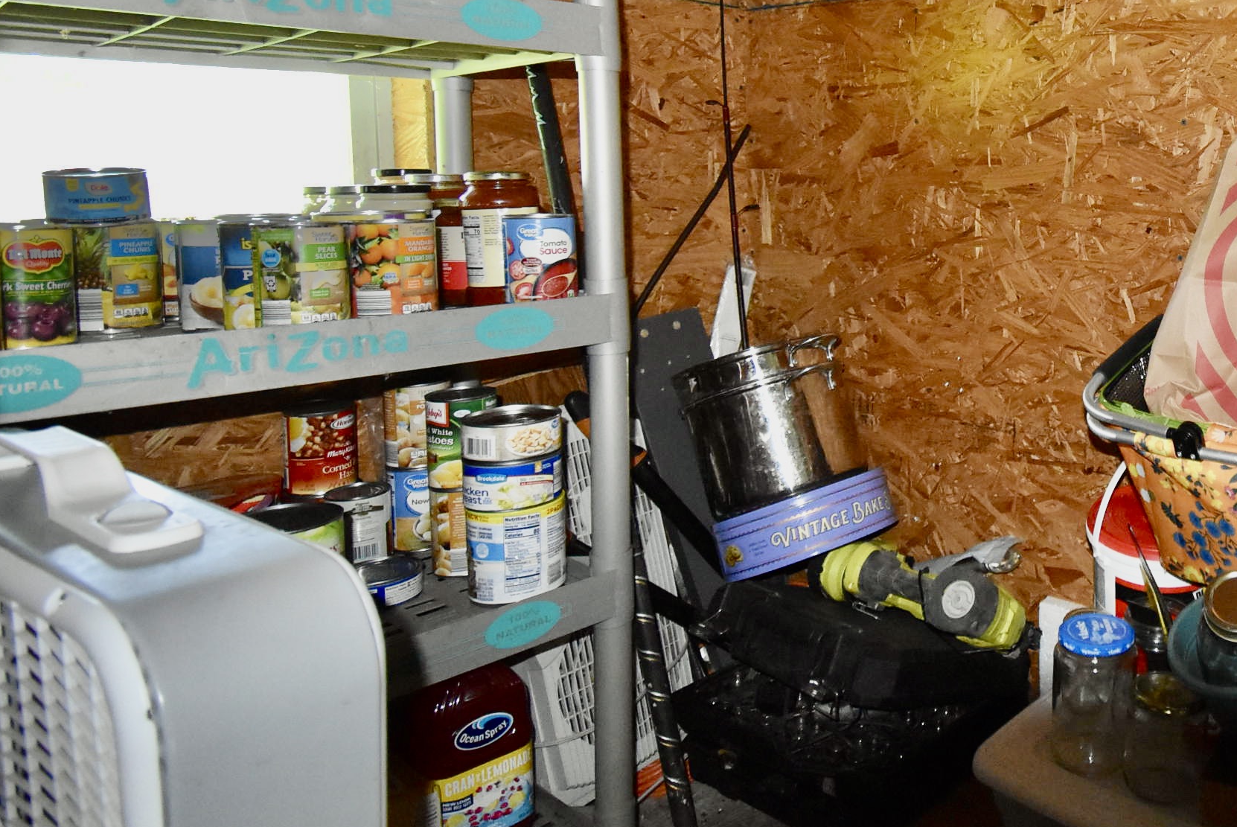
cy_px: 243
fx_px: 928
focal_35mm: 27
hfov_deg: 58.0
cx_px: 1107
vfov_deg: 46.8
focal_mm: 10
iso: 2500
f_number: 4.5
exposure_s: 1/60
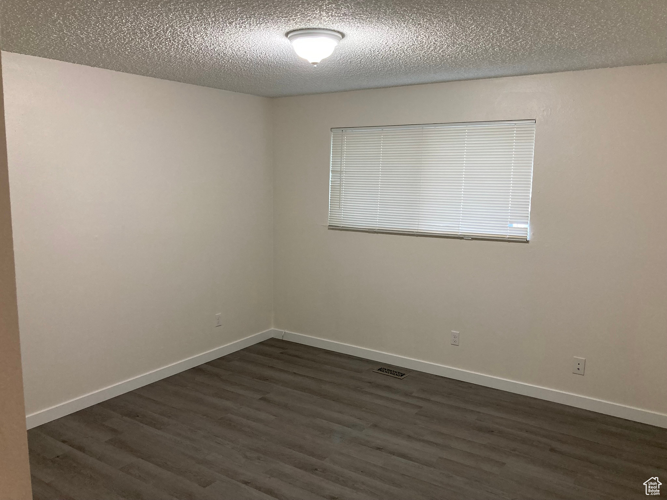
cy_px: 250
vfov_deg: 49.7
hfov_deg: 63.4
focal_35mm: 28
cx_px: 334
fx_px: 540
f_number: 1.8
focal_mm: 3.99
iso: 160
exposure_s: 1/60
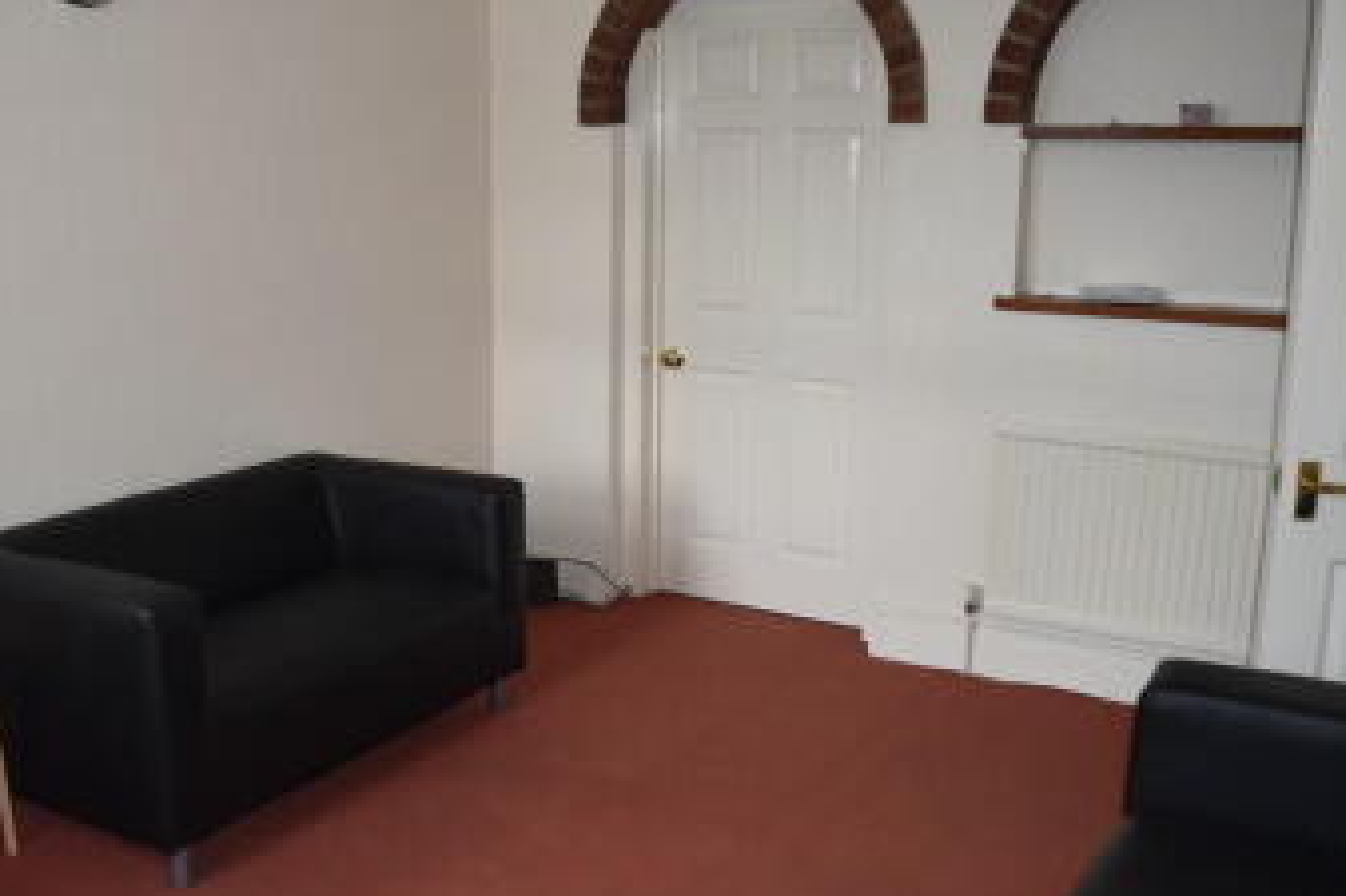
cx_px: 498
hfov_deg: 50.2
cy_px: 468
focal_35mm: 38
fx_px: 1420
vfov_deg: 35.0
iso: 1000
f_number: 3.5
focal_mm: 18
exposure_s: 1/60
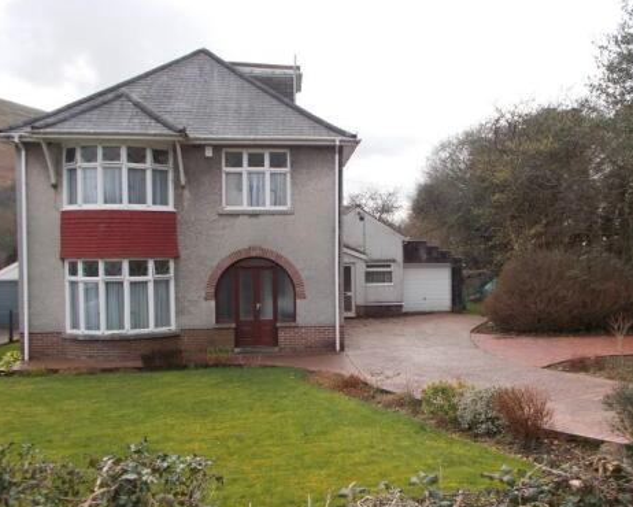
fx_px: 600
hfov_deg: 55.4
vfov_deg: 45.8
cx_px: 365
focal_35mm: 32
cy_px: 272
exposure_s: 1/320
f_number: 3.2
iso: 80
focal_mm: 4.6
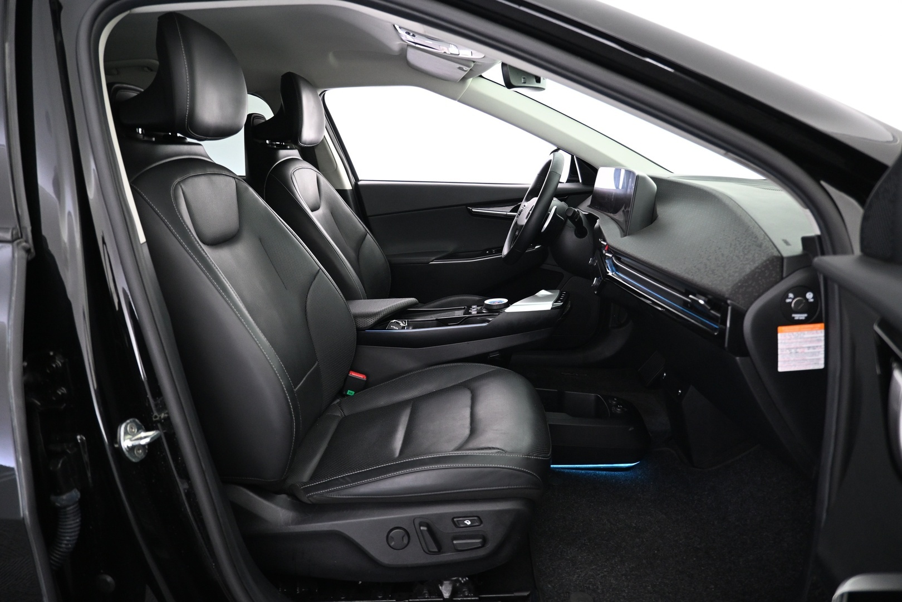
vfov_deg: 53.1
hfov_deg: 73.7
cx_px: 451
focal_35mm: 24
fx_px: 601
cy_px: 301
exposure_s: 1/25
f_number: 3.5
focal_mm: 16
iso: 1600
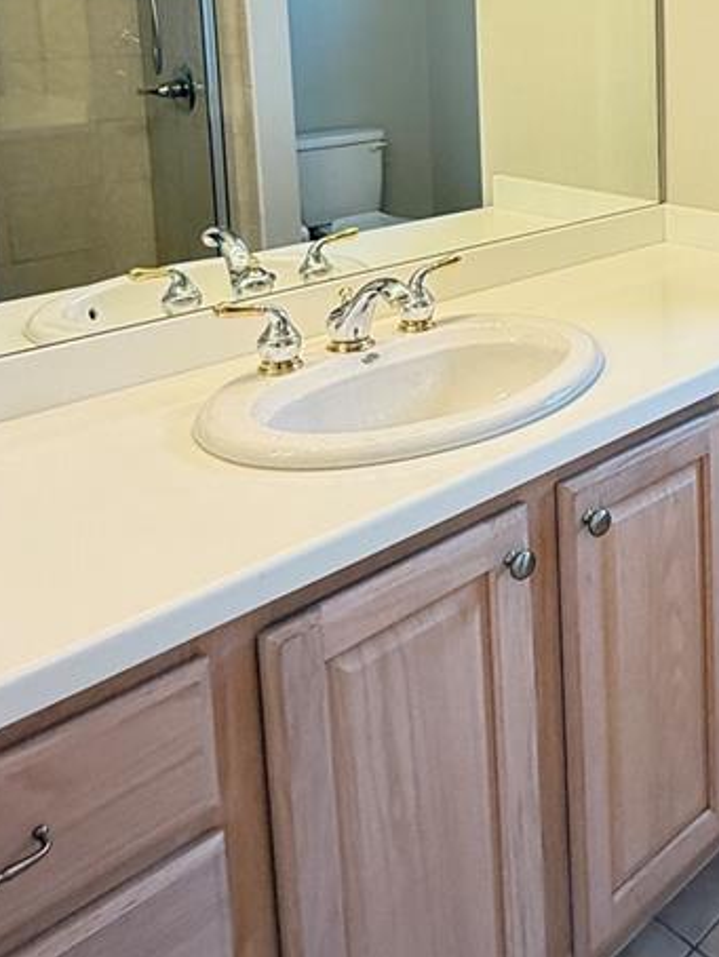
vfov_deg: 46.2
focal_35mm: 37
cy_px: 133
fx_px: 1024
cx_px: 767
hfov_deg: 34.1
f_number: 2.2
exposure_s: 1/60
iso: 250
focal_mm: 2.22
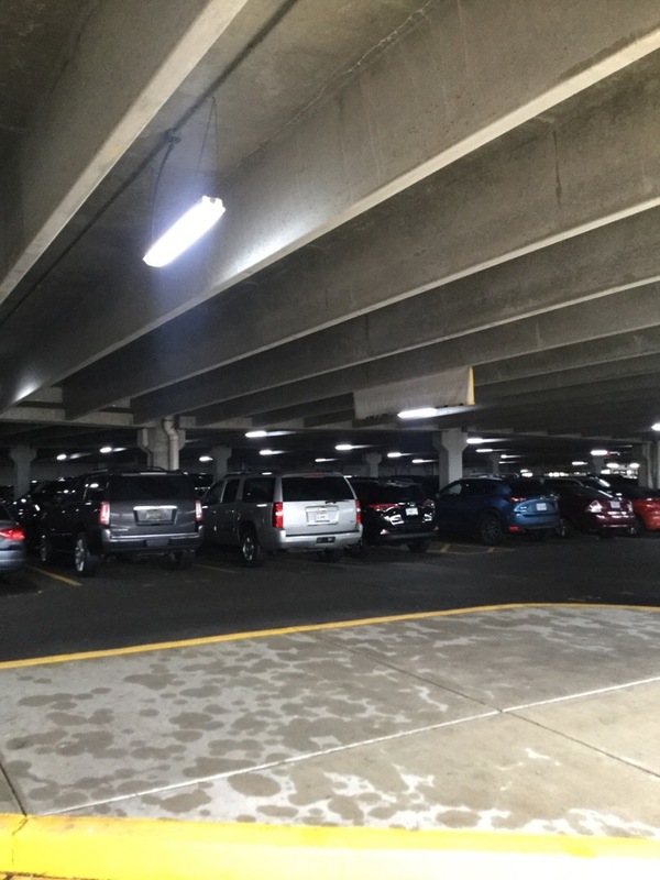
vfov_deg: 58.4
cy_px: 440
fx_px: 788
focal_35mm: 31
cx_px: 330
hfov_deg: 45.4
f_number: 2.4
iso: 160
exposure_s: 1/30
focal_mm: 3.3
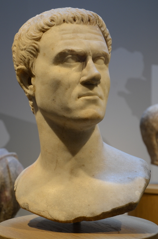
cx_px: 79
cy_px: 120
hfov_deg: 20.5
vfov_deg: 30.6
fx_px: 436
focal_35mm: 66
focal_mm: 44
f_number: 4.8
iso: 500
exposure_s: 1/60
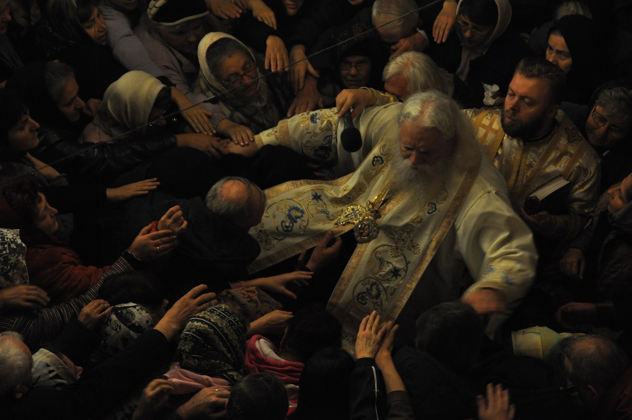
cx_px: 316
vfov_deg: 10.1
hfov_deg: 15.2
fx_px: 2367
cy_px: 210
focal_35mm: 135
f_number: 5.6
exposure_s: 1/25
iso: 1600
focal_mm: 90
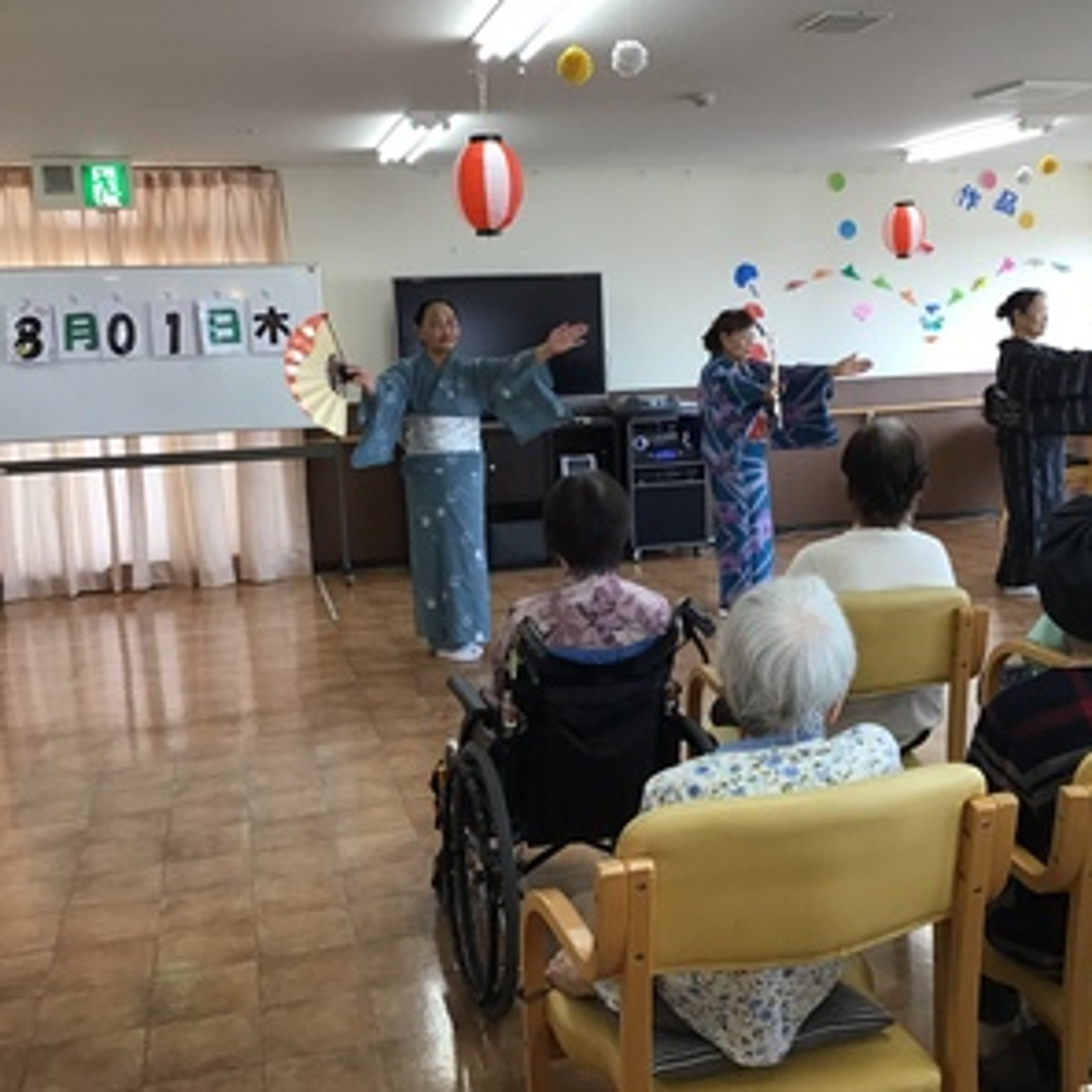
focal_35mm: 37
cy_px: 546
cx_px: 616
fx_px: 1321
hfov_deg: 44.8
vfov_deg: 44.9
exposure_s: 1/30
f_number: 2.4
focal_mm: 3.3
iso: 32
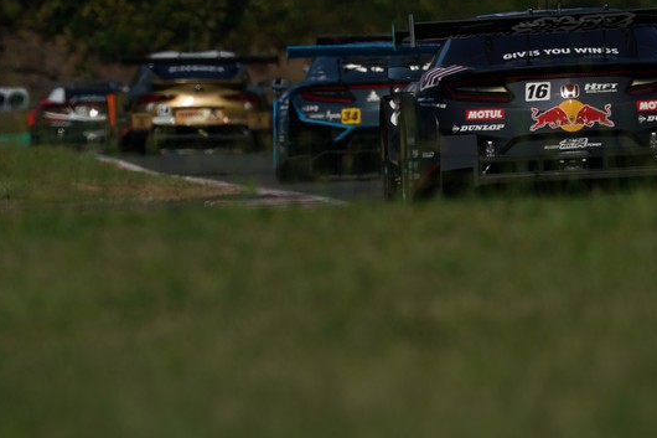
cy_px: 190
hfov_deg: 2.5
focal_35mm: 815
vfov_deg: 1.7
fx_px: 14868
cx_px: 421
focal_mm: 600
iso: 200
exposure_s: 1/1000
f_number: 11
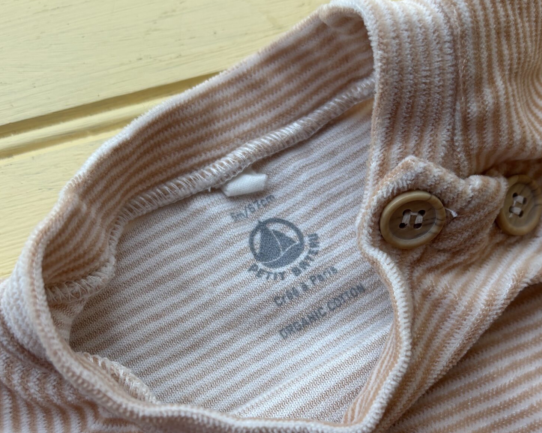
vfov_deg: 33.1
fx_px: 722
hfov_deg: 41.1
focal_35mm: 45
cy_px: 288
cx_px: 288
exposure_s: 1/121
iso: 80
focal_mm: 5.96
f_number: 1.6
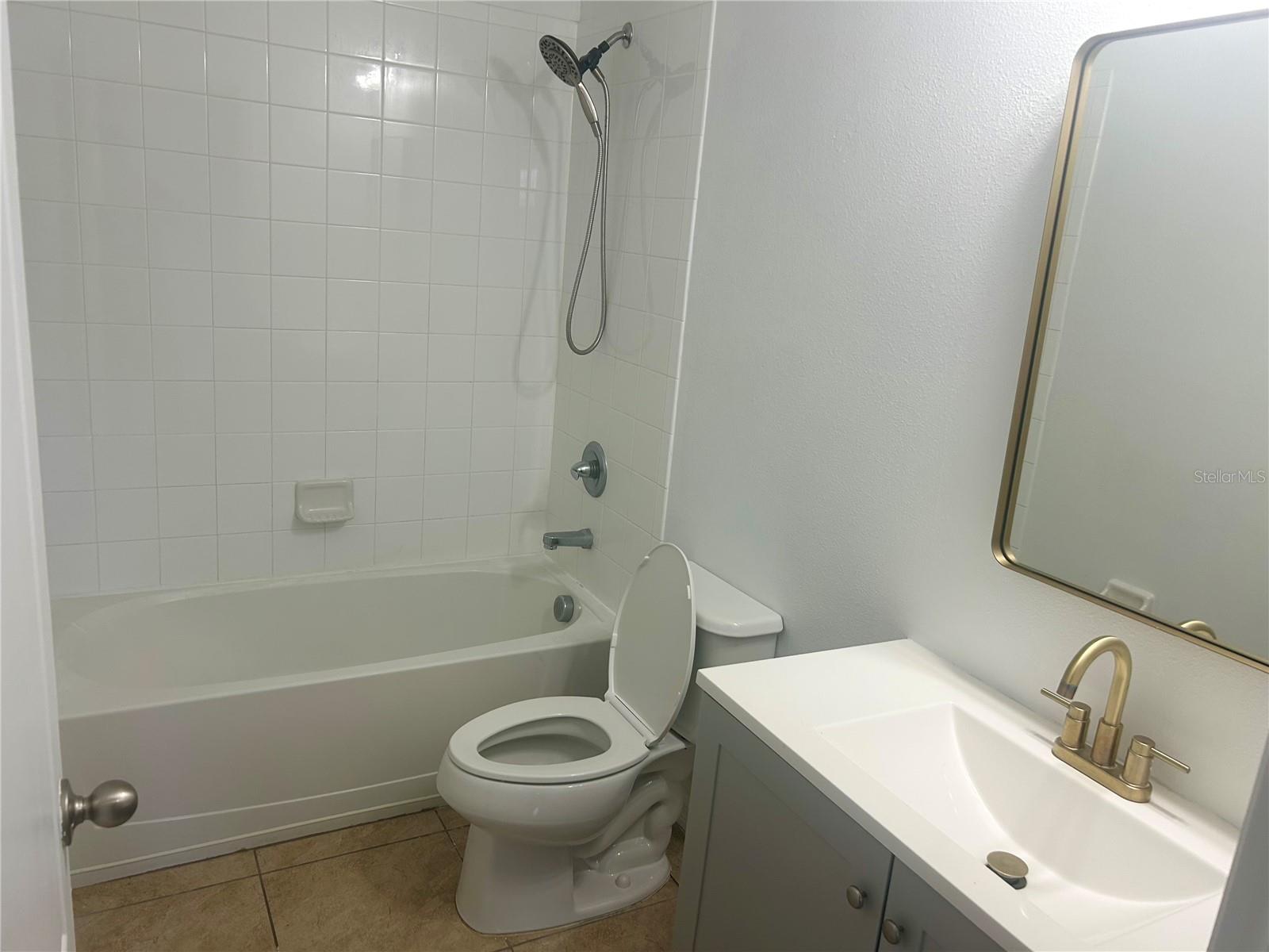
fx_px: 953
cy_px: 476
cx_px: 634
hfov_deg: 67.3
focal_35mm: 26
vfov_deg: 53.1
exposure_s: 1/120
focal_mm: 5.7
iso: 80
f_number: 1.5
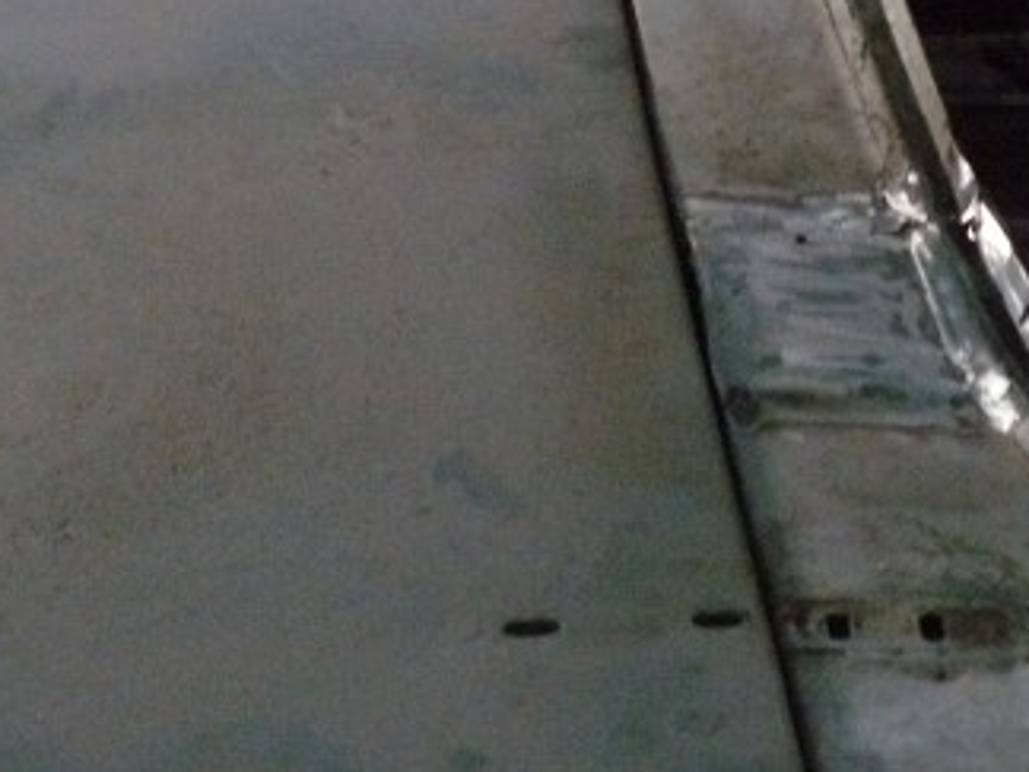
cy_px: 343
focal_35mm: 166
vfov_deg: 8.9
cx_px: 111
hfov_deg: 11.8
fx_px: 4935
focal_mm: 14
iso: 800
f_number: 3.2
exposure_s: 1/8
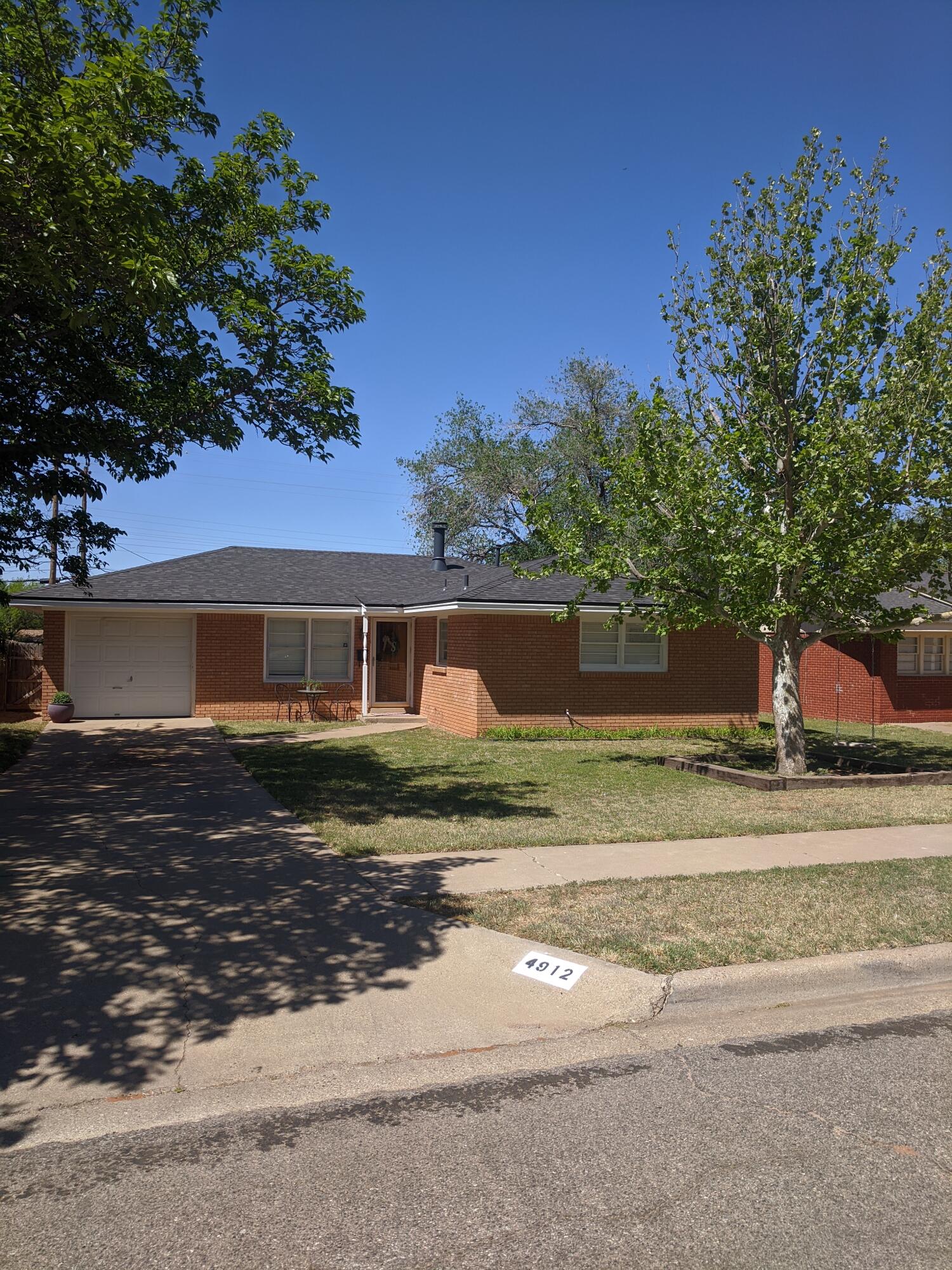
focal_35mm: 26
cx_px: 476
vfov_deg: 67.3
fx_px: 953
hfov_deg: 53.1
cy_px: 635
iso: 50
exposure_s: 1/1825
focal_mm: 4.67
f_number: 2
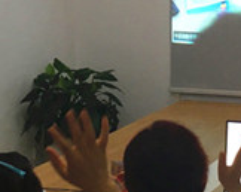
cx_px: 42
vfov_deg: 14.6
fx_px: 748
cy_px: 49
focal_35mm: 105
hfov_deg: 18.1
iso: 80
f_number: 2.2
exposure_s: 1/33
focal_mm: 4.15
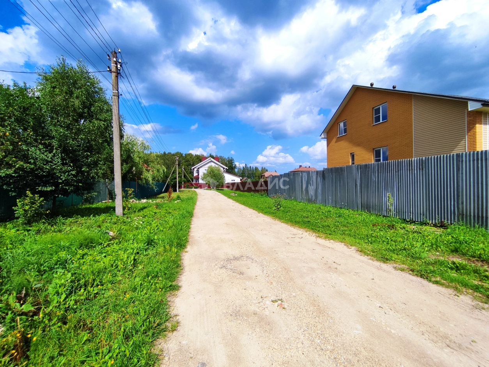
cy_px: 184
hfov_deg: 98.2
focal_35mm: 15
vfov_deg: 81.8
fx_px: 212
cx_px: 244
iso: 50
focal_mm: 1.6
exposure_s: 1/1844
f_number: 2.2
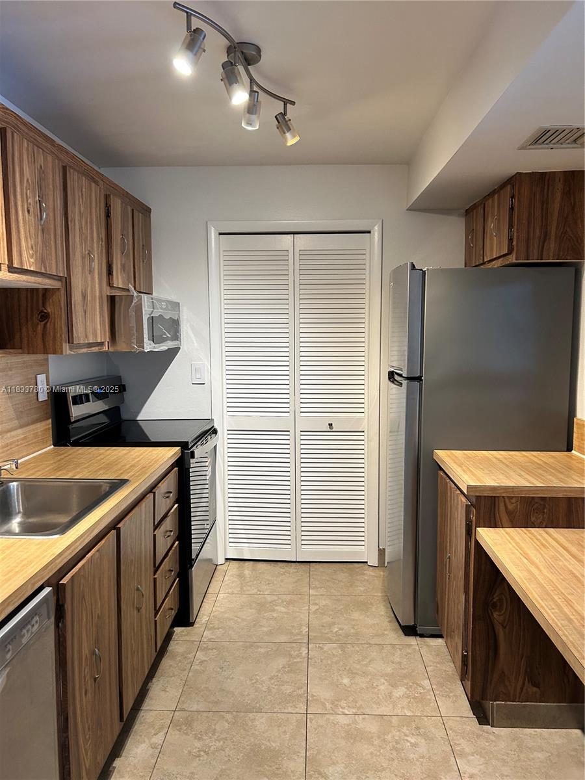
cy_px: 390
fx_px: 586
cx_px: 292
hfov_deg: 53.1
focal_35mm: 26
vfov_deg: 67.3
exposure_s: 1/60
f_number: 1.5
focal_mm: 5.7
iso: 160
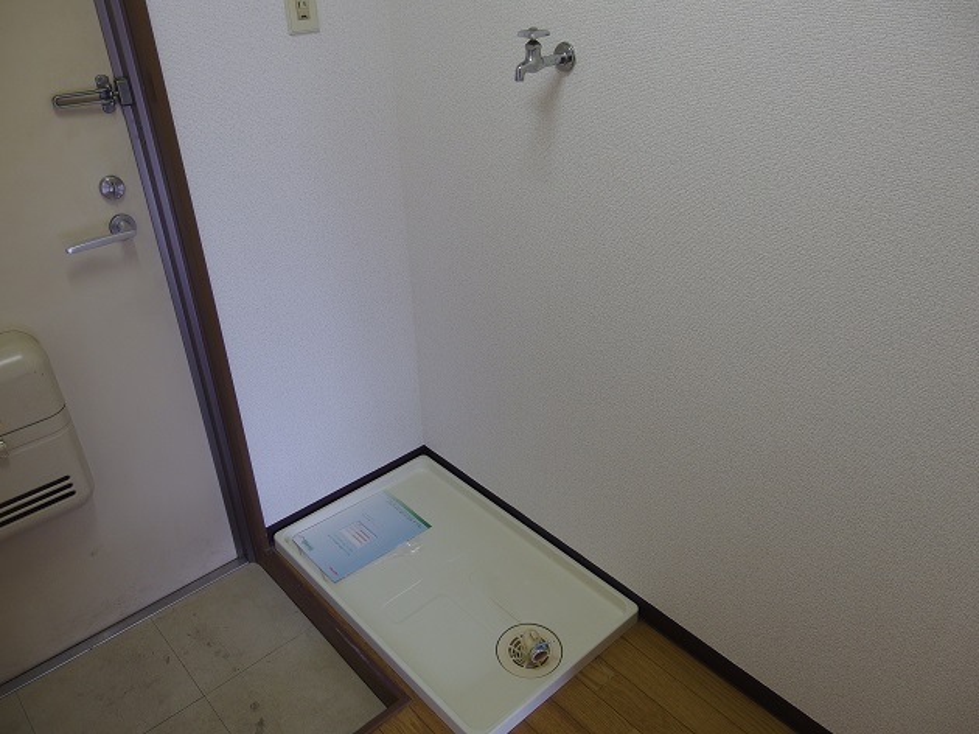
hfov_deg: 63.5
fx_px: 792
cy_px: 367
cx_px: 490
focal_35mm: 28
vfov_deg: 49.7
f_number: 1.8
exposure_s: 1/45
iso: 125
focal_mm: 6
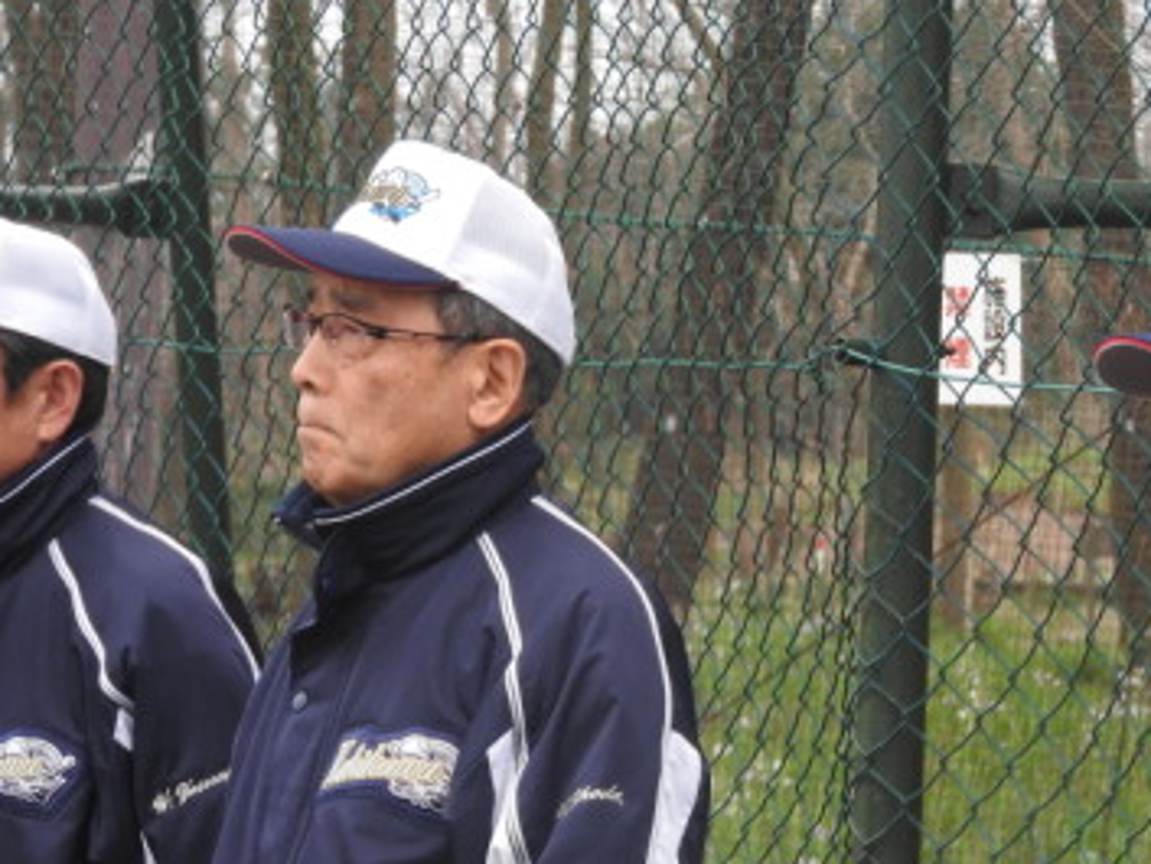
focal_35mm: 340
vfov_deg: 4.4
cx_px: 688
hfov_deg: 5.8
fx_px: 11309
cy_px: 668
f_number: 5.3
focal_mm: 35.8
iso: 180
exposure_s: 1/60
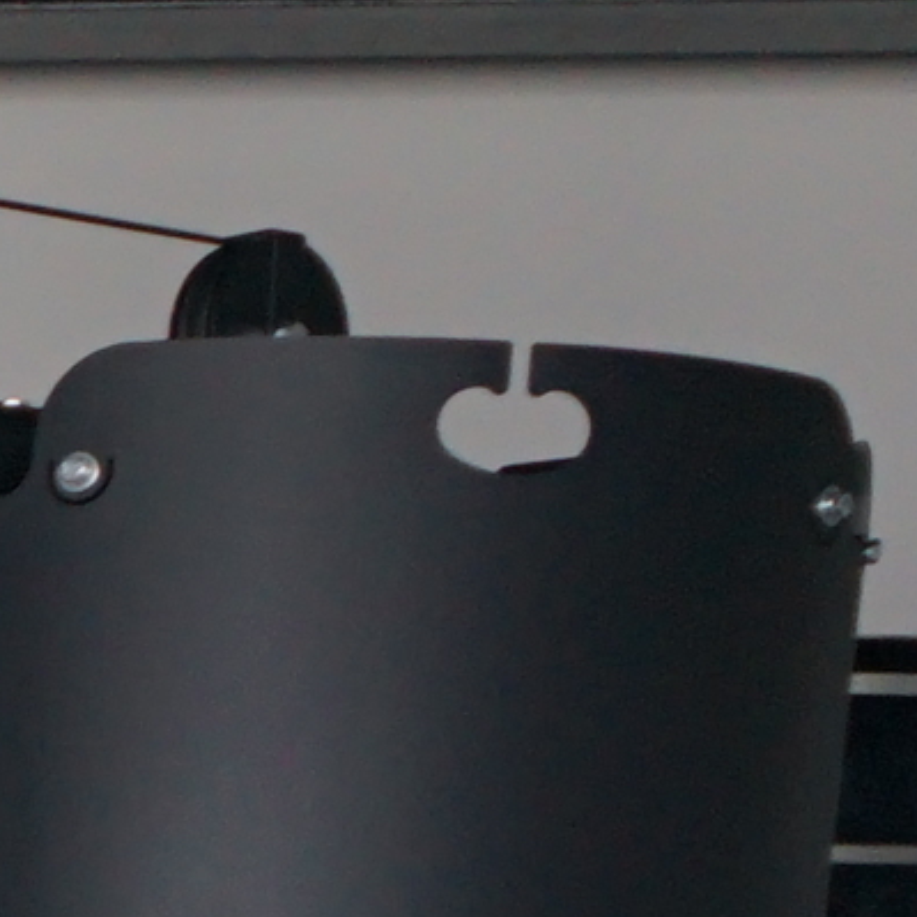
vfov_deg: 7.1
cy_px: 2041
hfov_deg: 6.1
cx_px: -2907
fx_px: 7043
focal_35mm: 235
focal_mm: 28
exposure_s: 1/160
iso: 640
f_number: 4
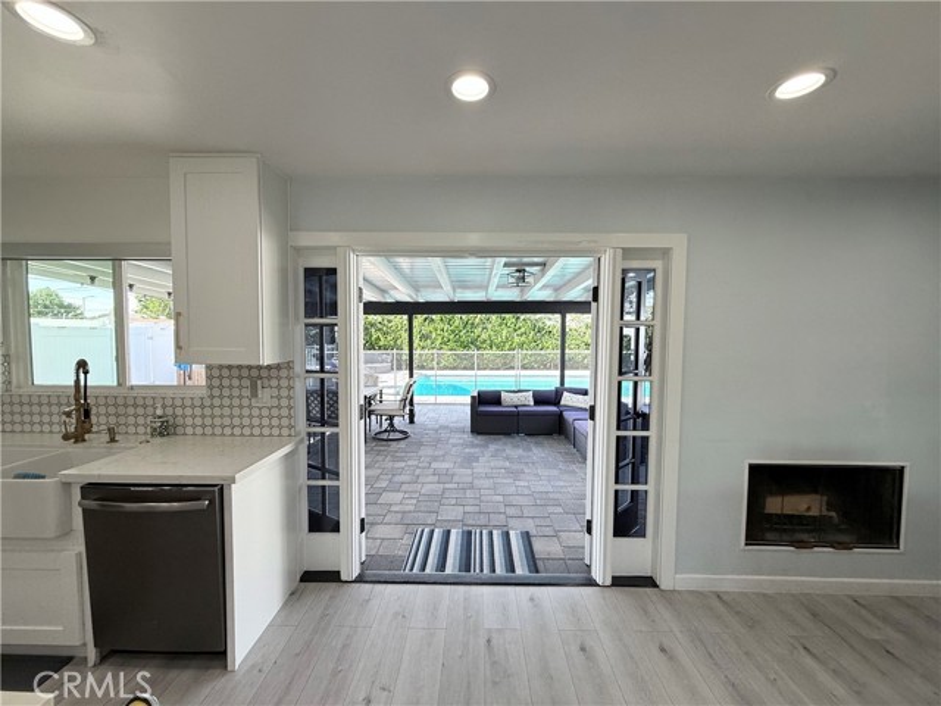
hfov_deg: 102.1
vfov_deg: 85.7
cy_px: 353
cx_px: 470
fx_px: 381
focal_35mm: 14
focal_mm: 2.22
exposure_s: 1/178
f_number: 2.2
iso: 64
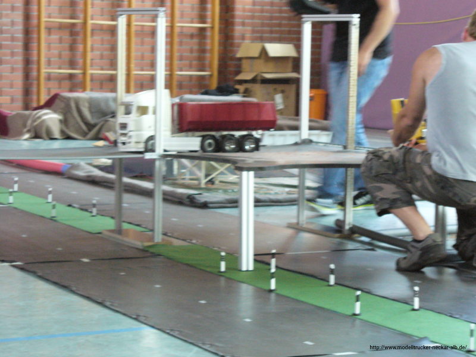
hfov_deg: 17.7
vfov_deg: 13.3
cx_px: 238
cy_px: 178
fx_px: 1526
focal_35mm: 111
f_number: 3.6
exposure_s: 1/40
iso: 400
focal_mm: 18.3
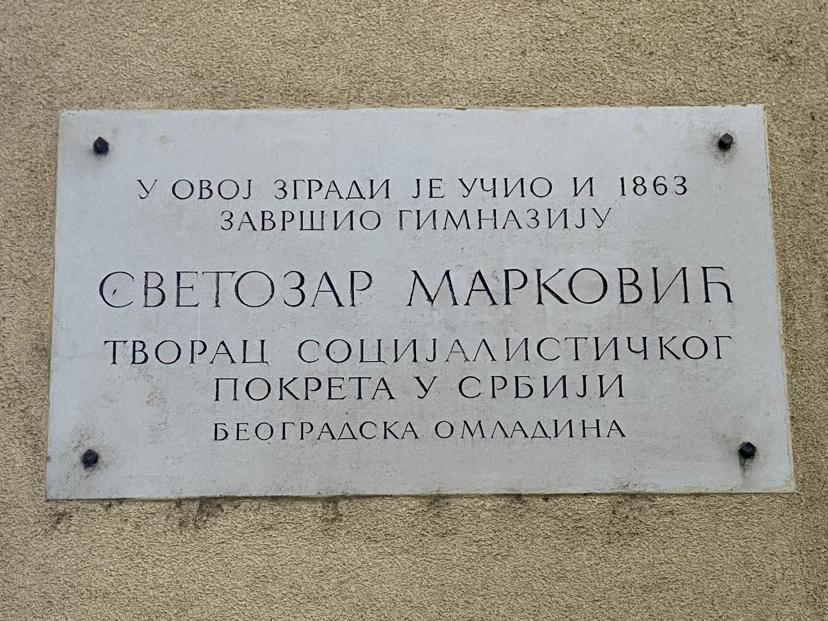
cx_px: 414
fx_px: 622
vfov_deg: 53.1
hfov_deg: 67.3
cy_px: 310
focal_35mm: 26
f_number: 1.8
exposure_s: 1/60
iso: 160
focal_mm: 4.25
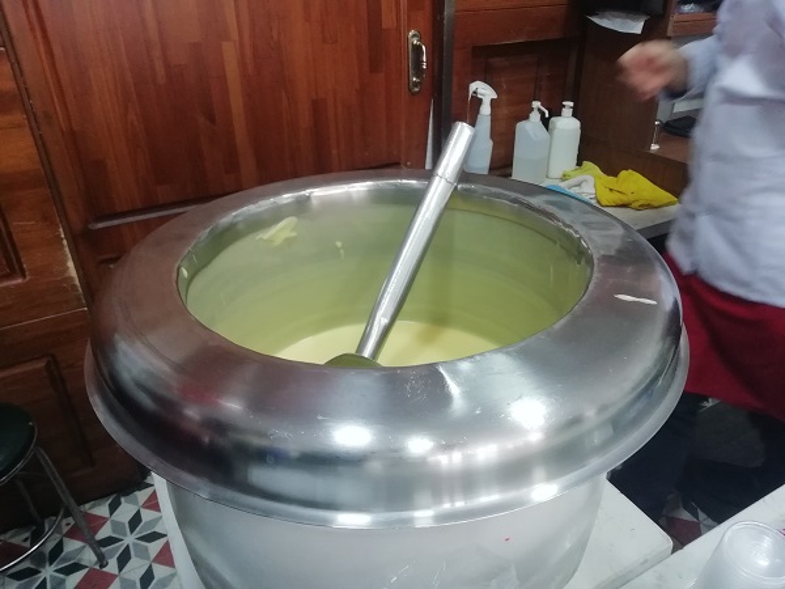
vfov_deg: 53.1
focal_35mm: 26
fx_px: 590
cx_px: 392
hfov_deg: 67.3
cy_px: 294
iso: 200
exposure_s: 1/33.3
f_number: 2.2
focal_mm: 3.46
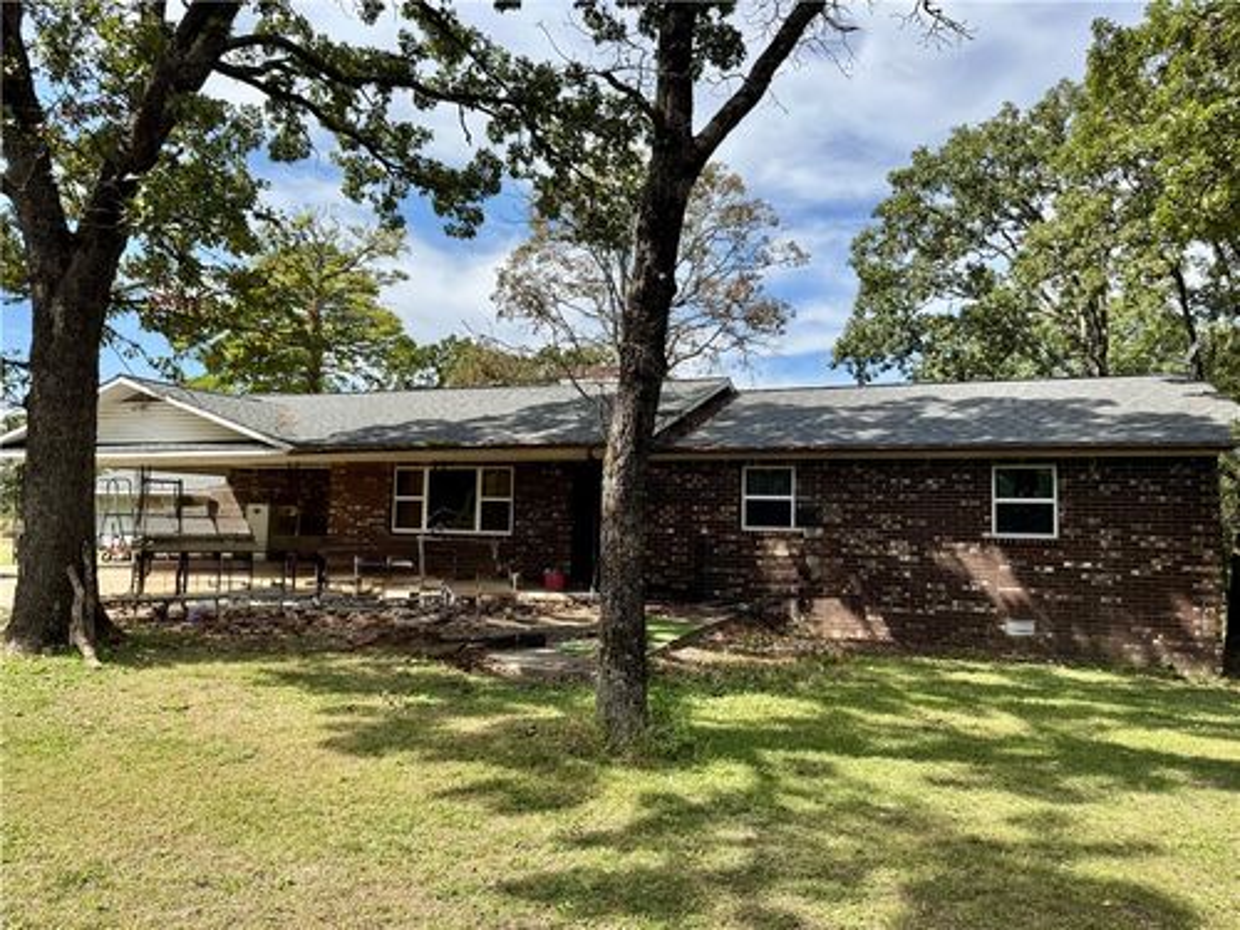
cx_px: 620
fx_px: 860
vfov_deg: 56.8
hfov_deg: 71.6
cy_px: 465
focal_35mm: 24
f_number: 1.78
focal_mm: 6.76
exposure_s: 1/2604
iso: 80
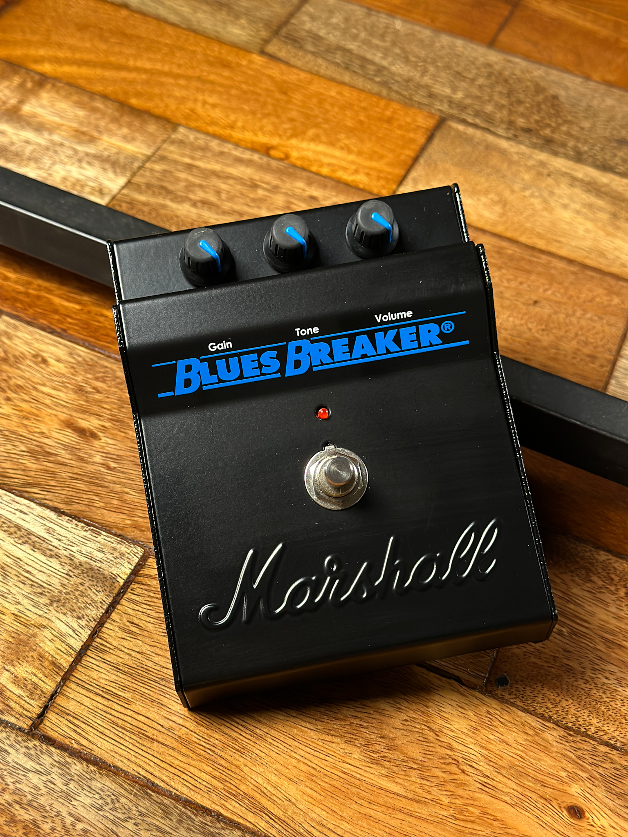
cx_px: 314
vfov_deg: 39.7
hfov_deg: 30.3
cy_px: 418
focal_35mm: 48
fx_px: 1161
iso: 640
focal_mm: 6.86
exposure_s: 1/40
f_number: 1.8
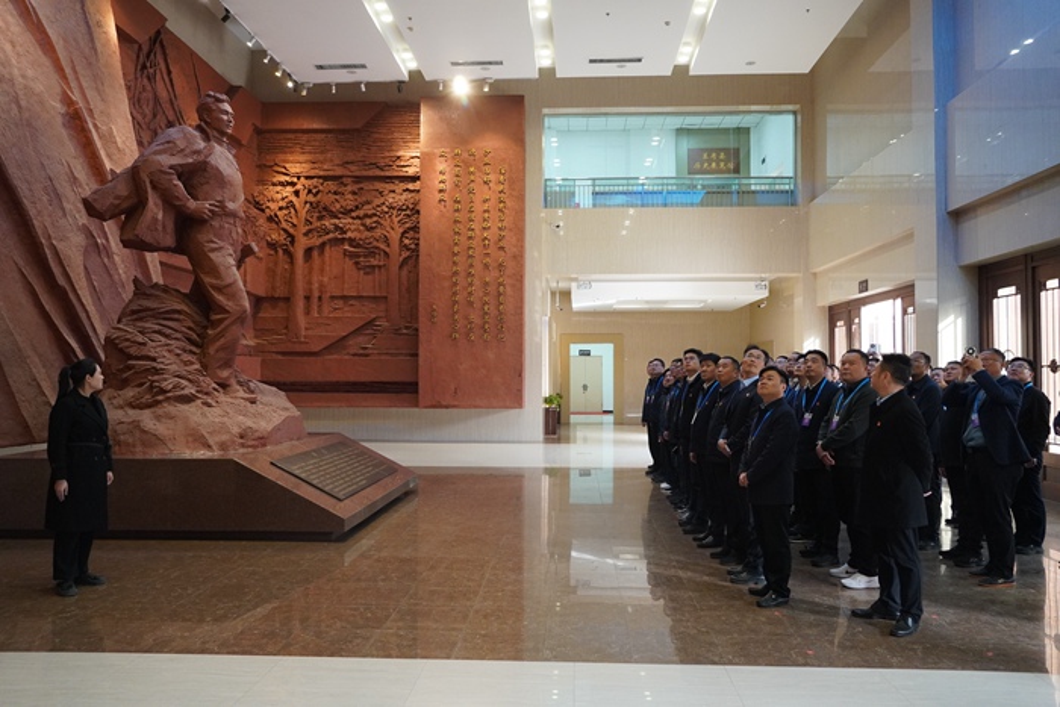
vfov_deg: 47.9
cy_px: 354
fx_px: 795
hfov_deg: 67.4
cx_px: 530
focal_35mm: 27
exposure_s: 1/125
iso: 1600
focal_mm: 18
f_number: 3.5
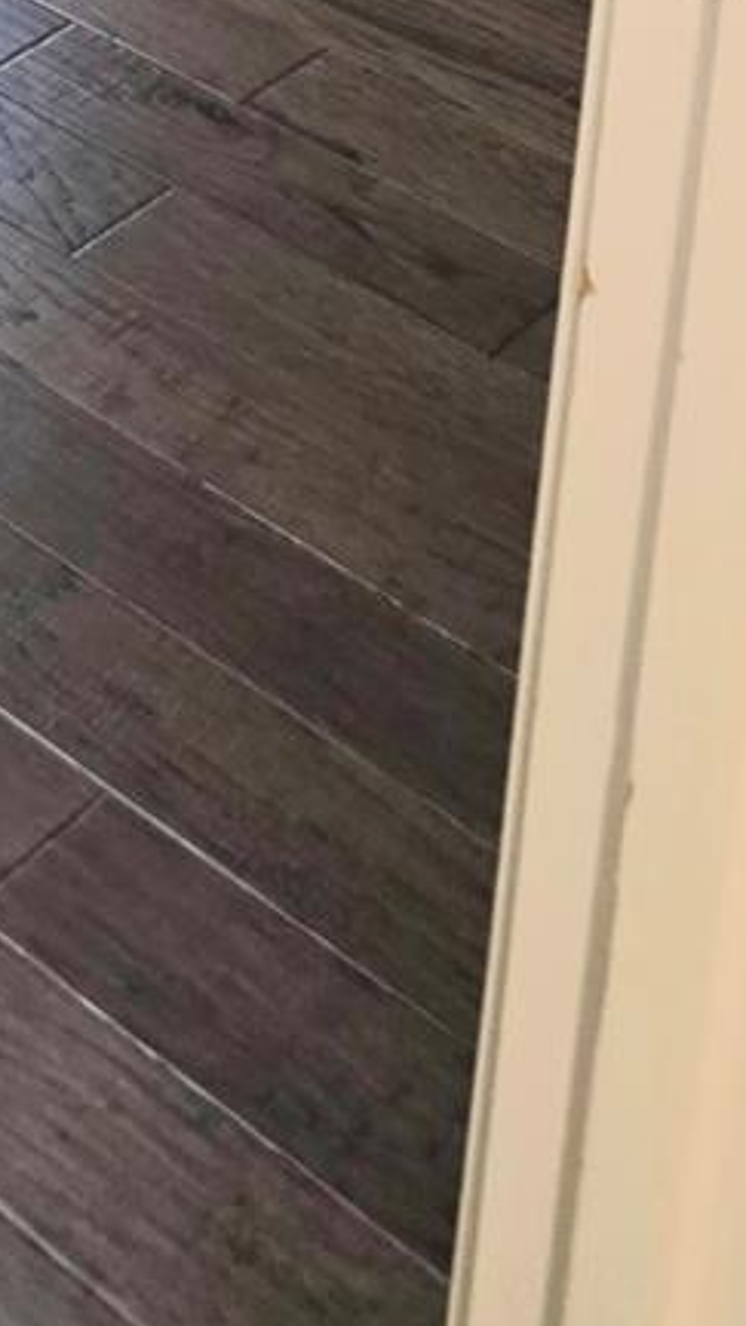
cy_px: -955
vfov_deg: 19.1
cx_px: -457
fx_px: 3130
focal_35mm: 89
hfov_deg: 12.7
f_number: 1.7
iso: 400
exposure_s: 1/120
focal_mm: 6.3
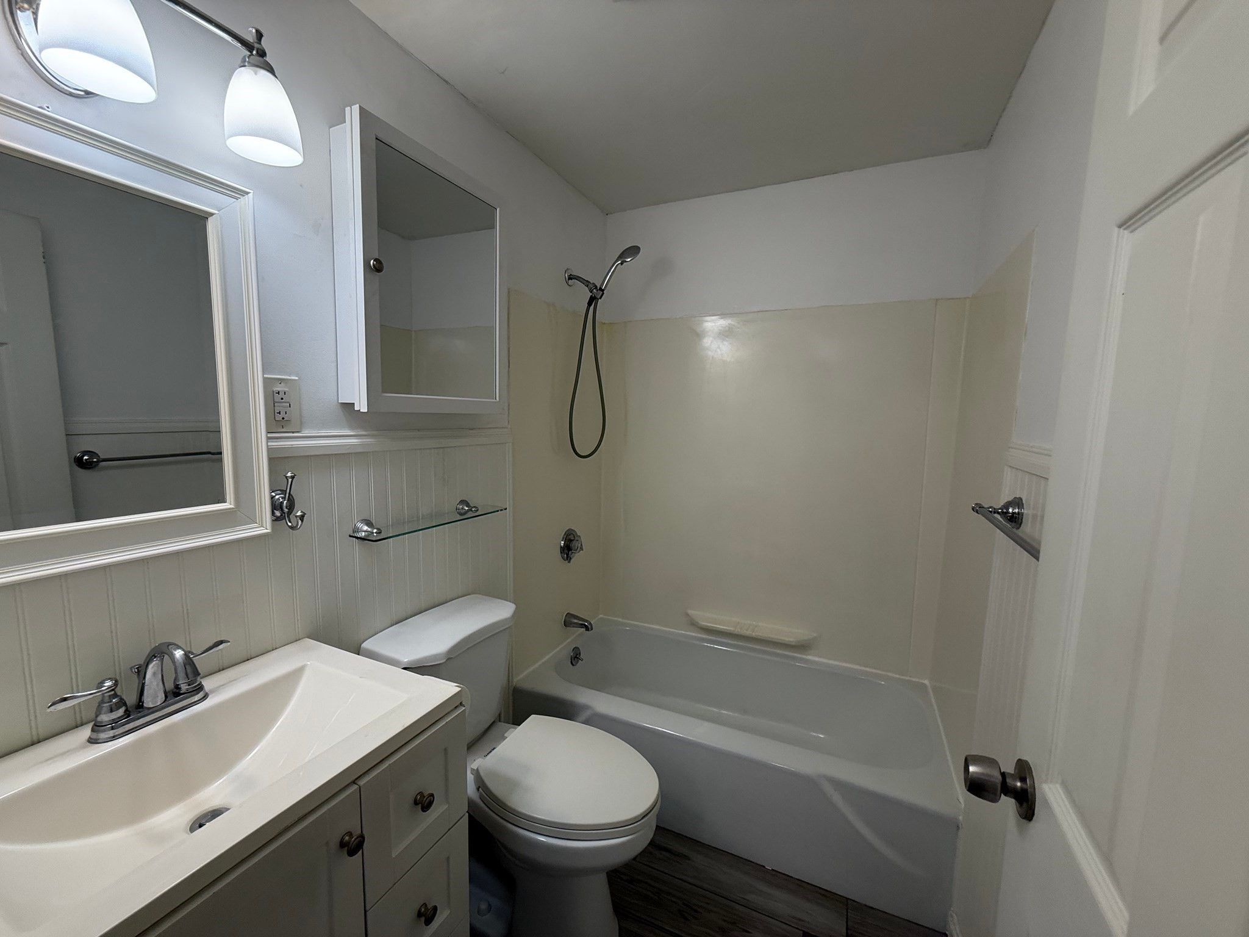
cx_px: 624
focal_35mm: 14
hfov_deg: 102.1
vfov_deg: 85.7
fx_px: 505
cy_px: 468
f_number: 2.2
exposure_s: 1/120
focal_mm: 2.22
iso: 100
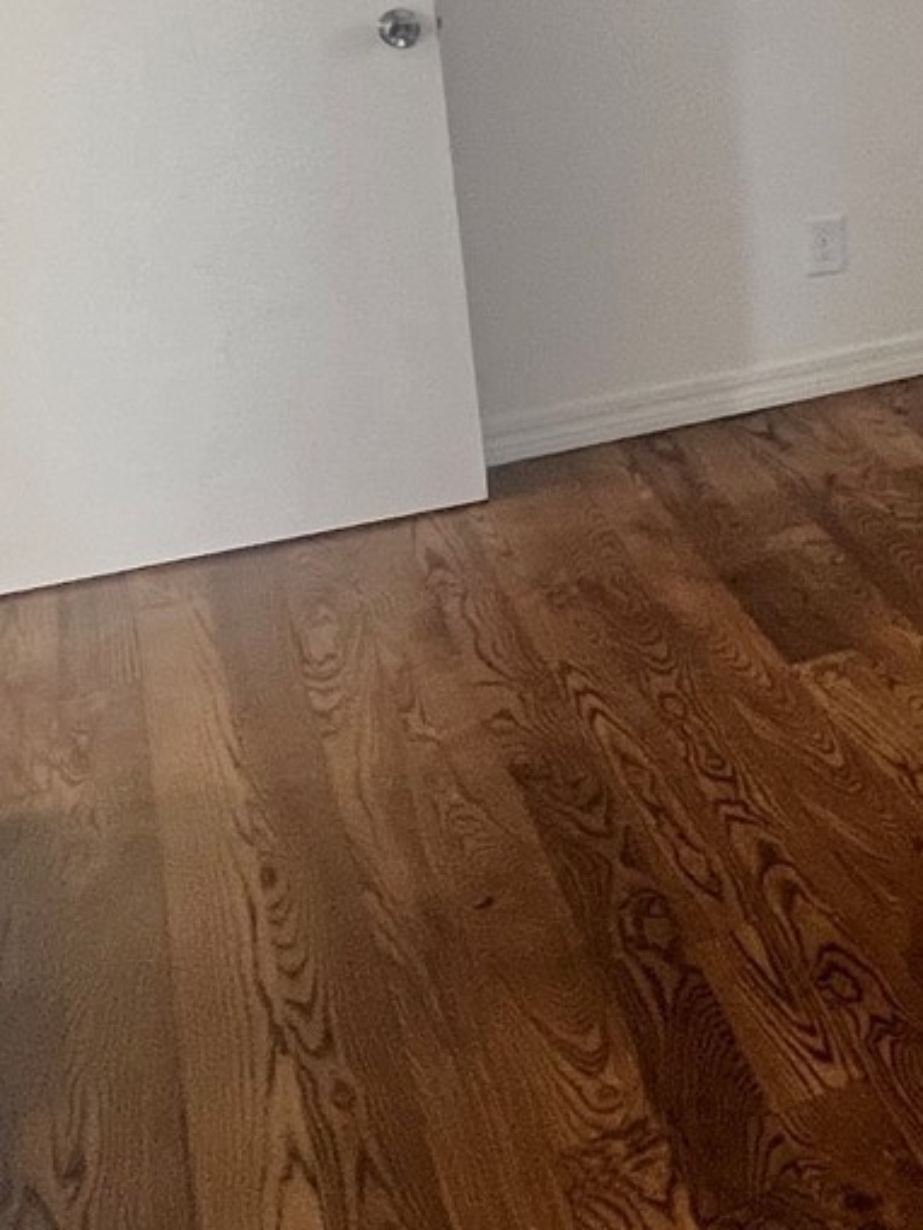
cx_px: 1314
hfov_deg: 24.4
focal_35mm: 49
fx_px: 1741
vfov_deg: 36.7
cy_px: 147
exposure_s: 1/60
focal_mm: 1.57
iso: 250
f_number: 1.8
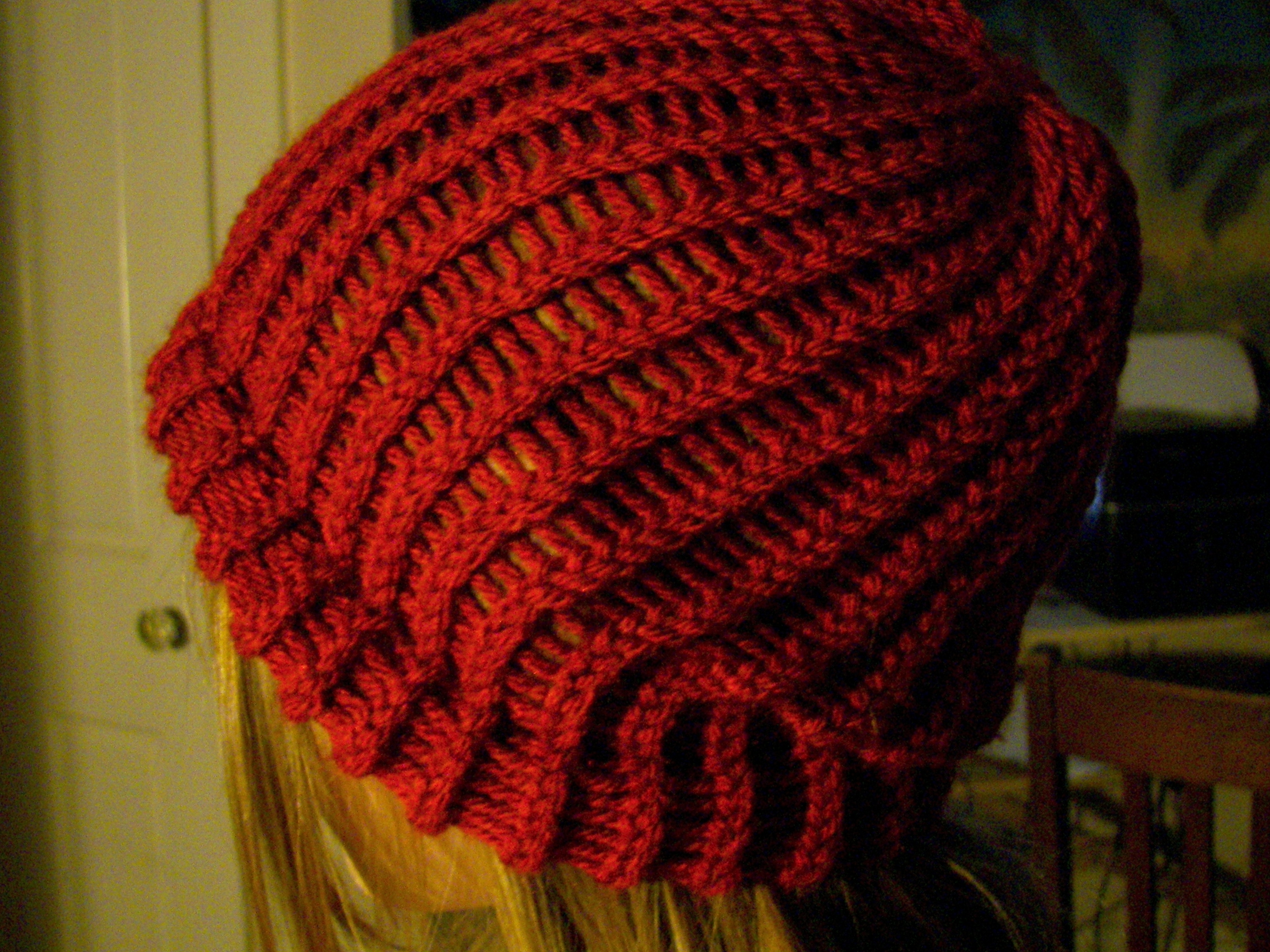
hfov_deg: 44.8
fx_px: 1541
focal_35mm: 42
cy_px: 507
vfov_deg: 34.3
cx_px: 581
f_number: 2.8
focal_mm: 6
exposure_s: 1/20
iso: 400
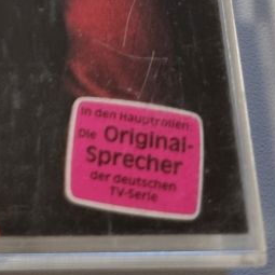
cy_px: -65
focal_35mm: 90
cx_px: -35
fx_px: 809
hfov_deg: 18.5
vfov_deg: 18.2
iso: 400
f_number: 1.8
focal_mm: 5.4
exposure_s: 1/40
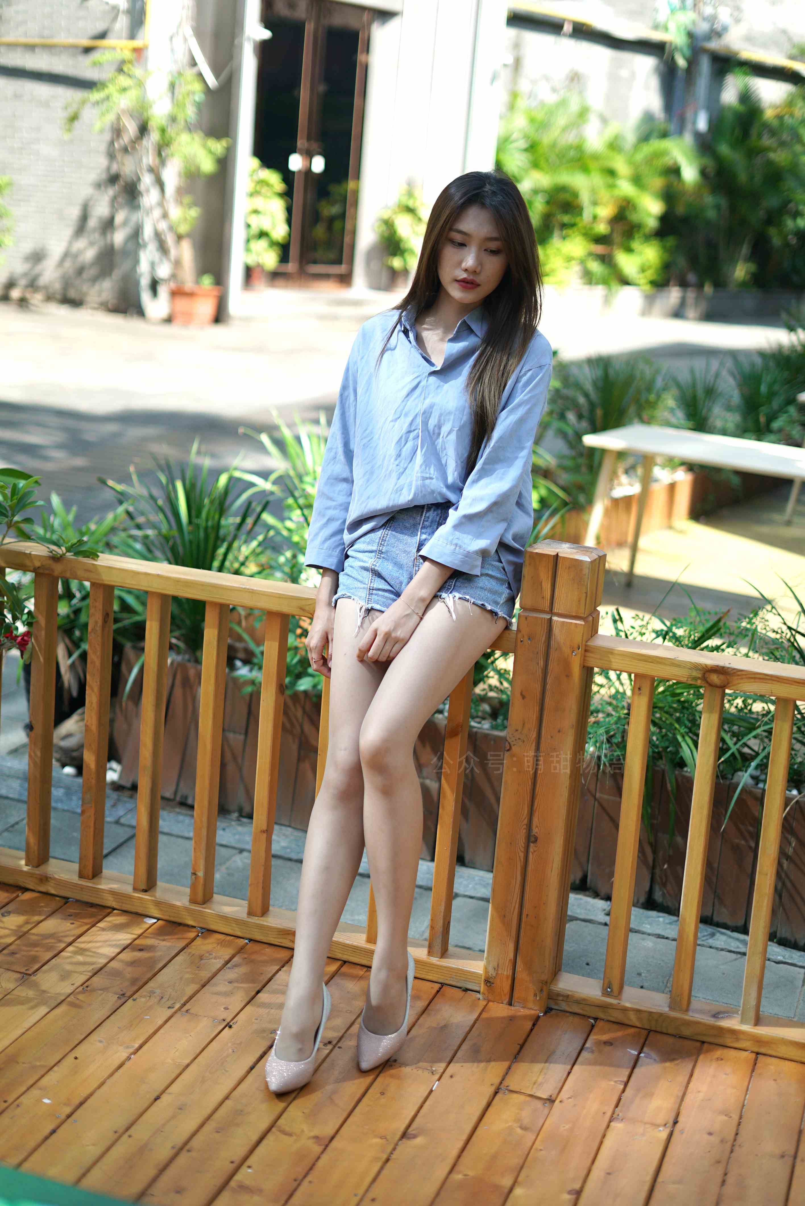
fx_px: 1675
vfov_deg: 39.6
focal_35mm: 50
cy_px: 603
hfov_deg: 27.0
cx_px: 402
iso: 200
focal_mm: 50
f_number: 2
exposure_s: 1/2000
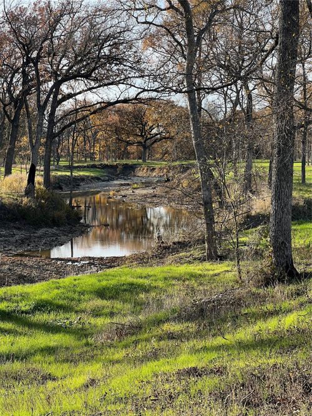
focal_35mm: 77
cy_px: 208
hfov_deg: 19.1
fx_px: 926
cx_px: 156
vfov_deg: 25.3
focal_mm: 9
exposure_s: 1/260
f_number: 2.8
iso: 32
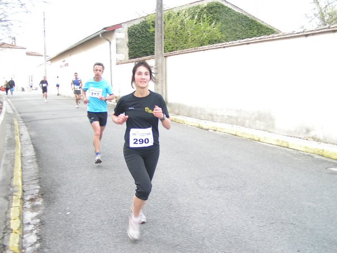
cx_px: 168
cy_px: 126
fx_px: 370
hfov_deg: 49.0
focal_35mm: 38
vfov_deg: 37.7
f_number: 2.8
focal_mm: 5.8
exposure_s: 1/125
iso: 50
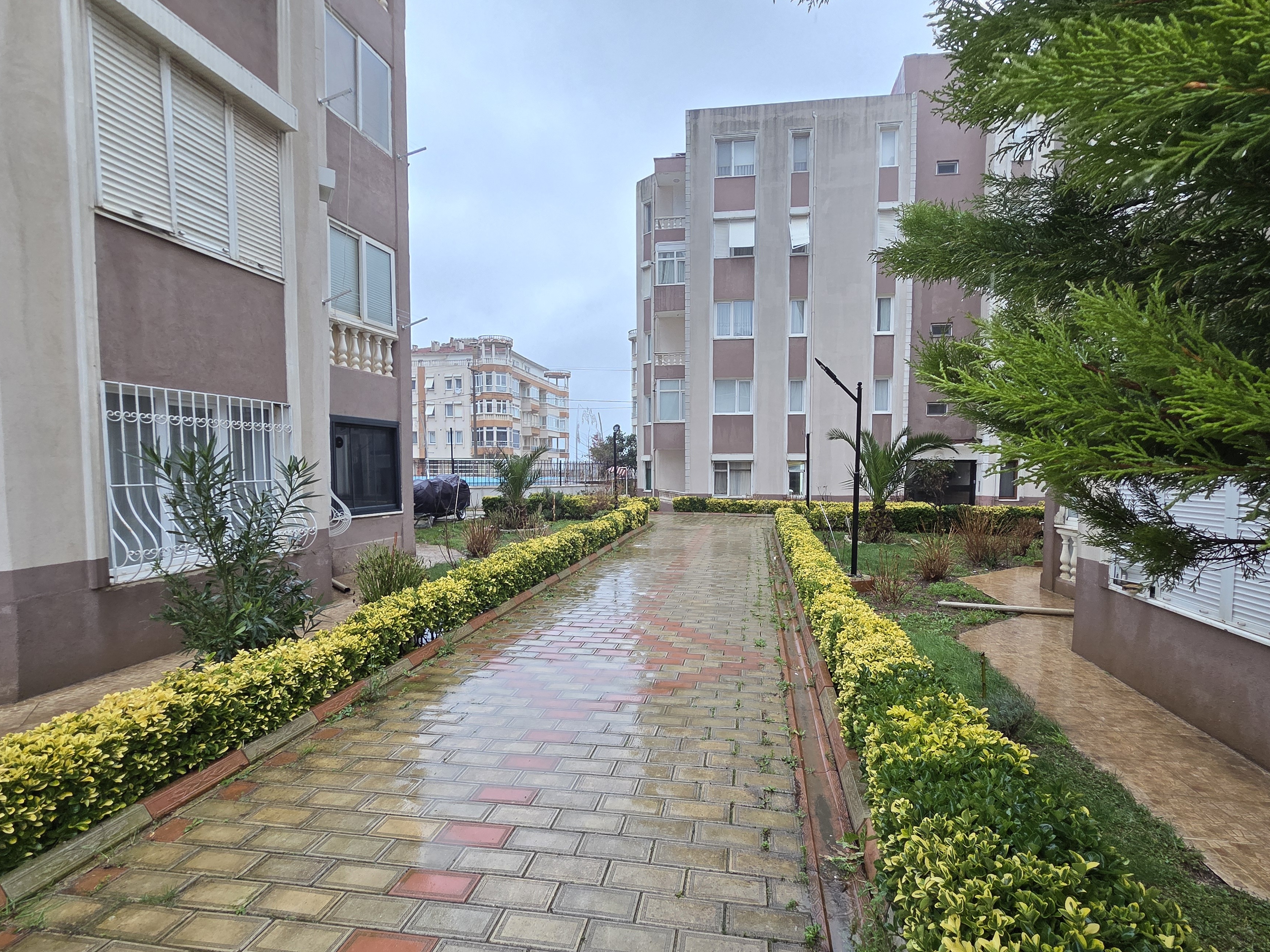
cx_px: 670
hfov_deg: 98.1
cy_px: 501
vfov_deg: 81.7
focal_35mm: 15
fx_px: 550
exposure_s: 1/50
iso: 160
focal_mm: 2.2
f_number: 2.2
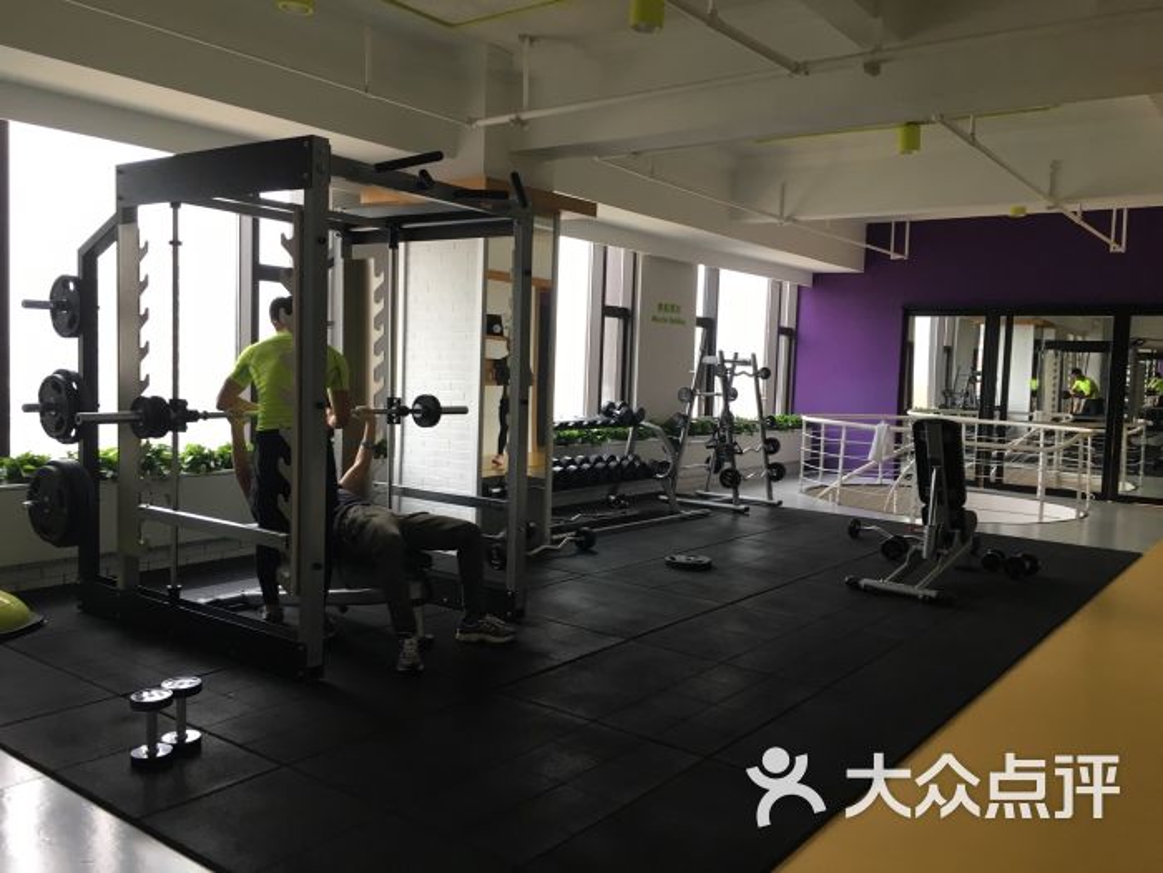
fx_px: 974
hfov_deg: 61.7
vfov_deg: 48.2
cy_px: 436
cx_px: 582
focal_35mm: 29
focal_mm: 4.15
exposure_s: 1/33
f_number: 2.2
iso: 100
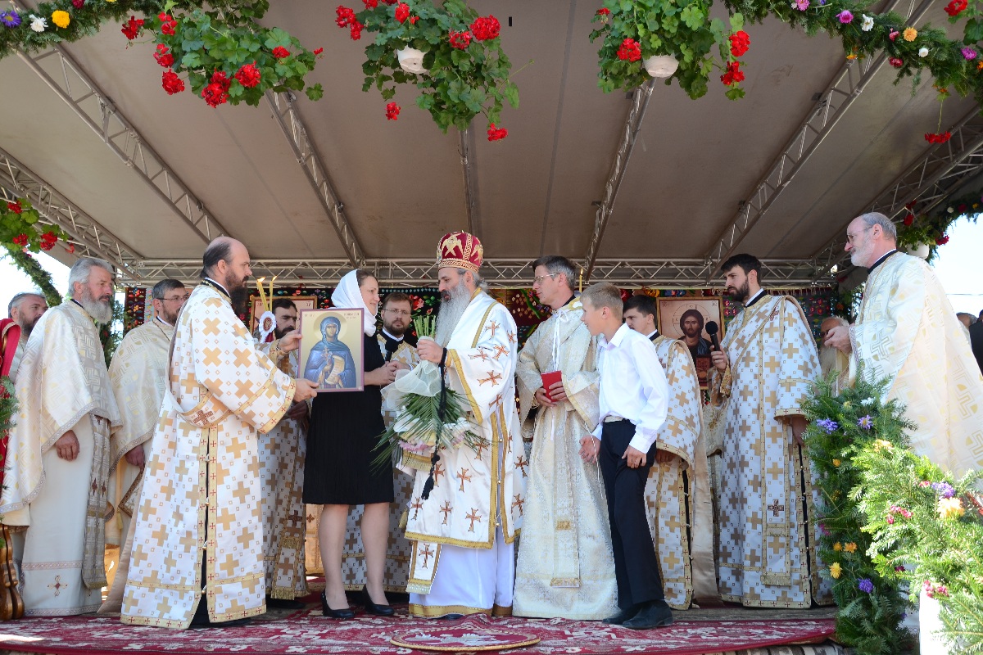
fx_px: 860
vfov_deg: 41.7
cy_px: 328
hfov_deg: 59.5
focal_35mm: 32
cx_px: 492
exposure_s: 1/100
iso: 200
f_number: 6.3
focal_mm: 21
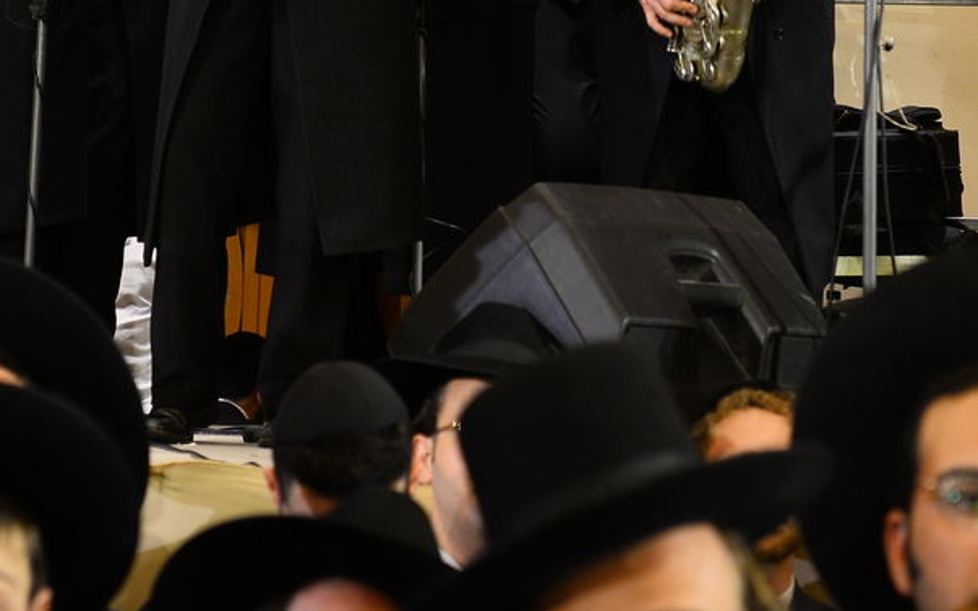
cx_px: 363
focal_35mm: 123
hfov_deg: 16.9
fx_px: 3279
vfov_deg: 10.5
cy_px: -109
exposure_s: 1/80
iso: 1250
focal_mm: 52
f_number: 3.5
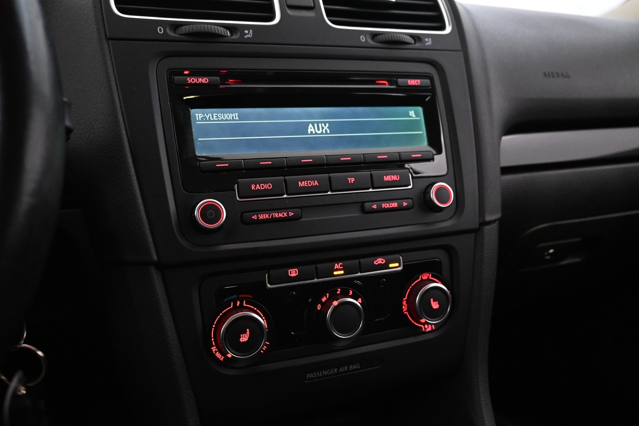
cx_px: 320
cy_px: 213
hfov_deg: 61.9
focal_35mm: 30
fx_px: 532
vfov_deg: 43.6
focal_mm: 20
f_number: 3.8
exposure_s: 1/30
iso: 4500
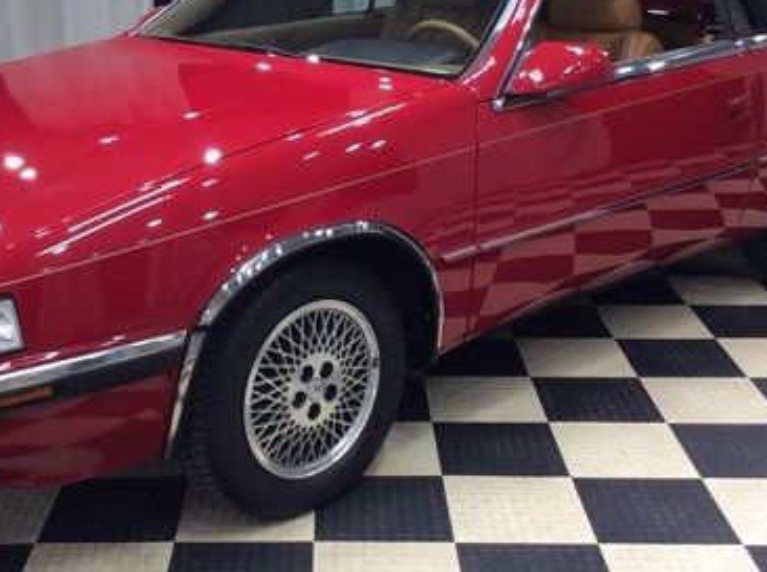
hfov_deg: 34.2
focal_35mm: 56
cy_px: 222
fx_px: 1238
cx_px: 279
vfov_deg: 25.9
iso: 50
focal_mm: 3.3
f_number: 2.4
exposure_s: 1/24
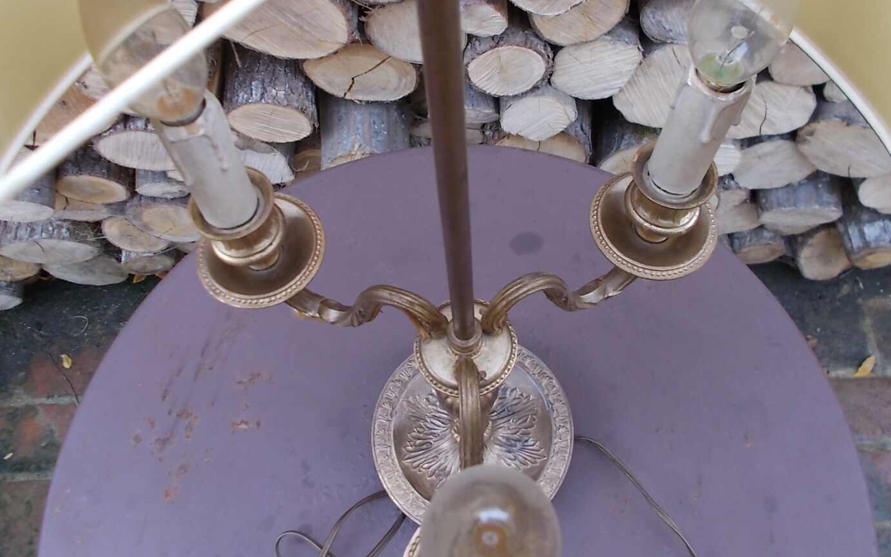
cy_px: 199
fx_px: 777
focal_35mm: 32
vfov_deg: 39.1
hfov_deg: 59.6
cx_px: 475
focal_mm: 4.6
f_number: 3.2
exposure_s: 1/40
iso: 80
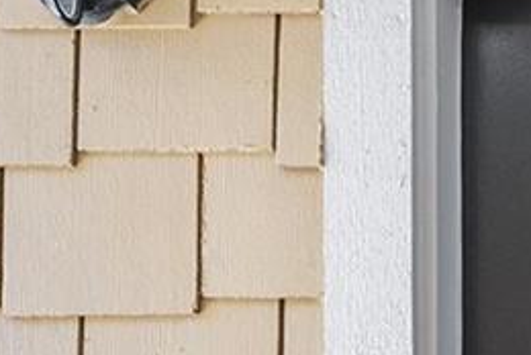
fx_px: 1270
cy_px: 775
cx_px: 905
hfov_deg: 19.1
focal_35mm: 86
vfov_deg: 13.1
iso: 400
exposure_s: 1/25
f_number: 7.1
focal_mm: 14
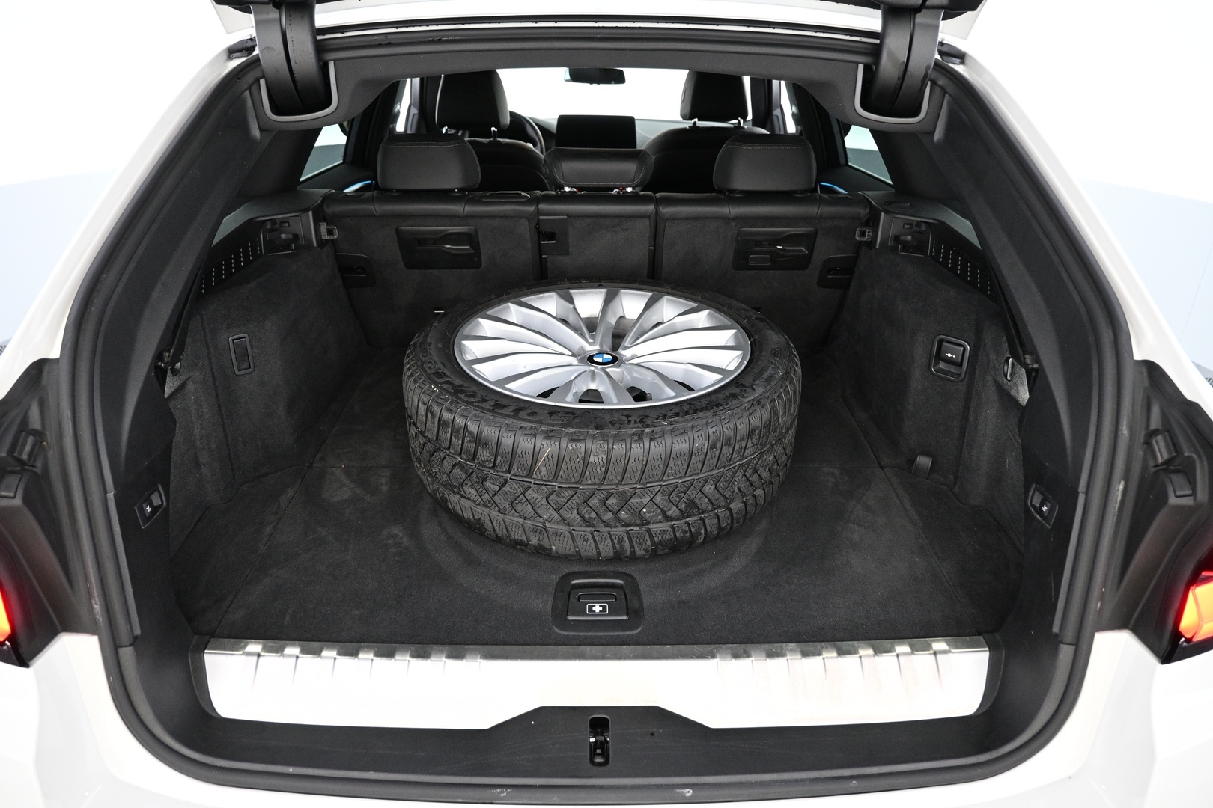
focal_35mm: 24
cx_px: 606
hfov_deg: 73.7
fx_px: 809
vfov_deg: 53.1
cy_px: 404
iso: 1600
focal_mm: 16
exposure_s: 1/25
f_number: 3.5
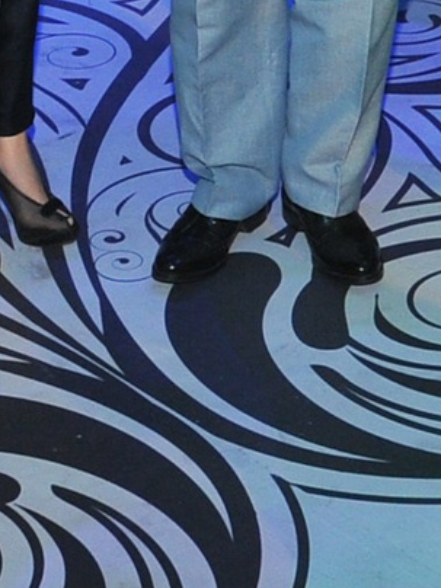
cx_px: 102
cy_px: -116
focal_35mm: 146
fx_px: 2480
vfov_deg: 13.2
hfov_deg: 10.1
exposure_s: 1/160
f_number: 7.1
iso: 1600
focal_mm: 24
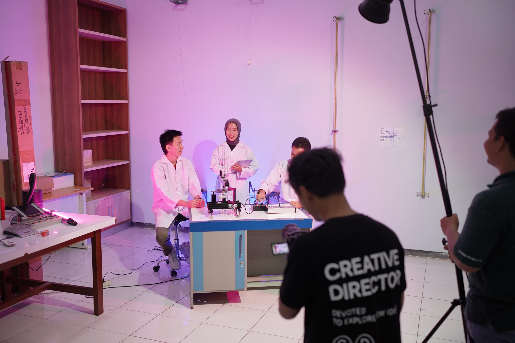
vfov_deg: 37.9
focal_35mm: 35
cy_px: 172
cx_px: 258
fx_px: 501
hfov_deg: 54.4
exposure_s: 1/100
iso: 400
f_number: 2
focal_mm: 35
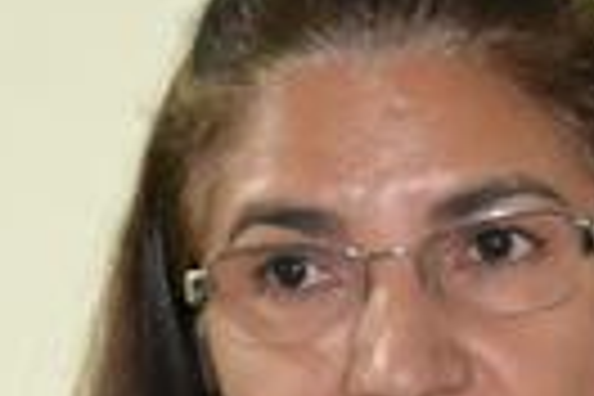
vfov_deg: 4.7
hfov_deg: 7.1
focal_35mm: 290
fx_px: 4785
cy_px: 758
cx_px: 626
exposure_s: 1/60
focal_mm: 40
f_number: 4.5
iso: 3200
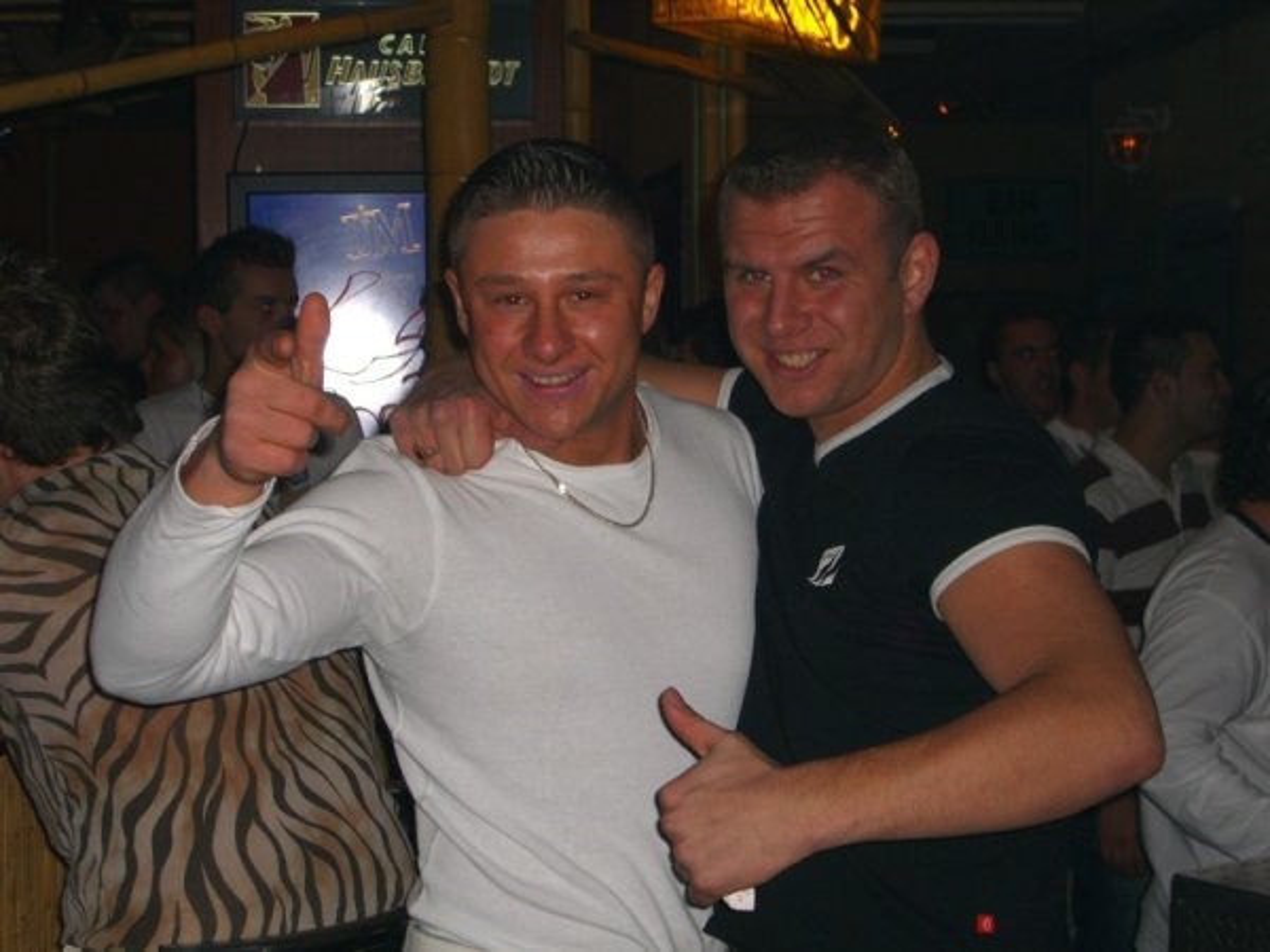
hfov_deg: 28.6
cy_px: 476
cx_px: 635
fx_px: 2495
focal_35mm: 68
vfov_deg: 21.6
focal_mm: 14.2
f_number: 4
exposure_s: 1/60
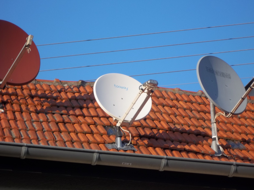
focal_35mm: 140
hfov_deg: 14.1
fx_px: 1027
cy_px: 95
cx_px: 127
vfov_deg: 10.6
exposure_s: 1/200
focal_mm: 25.25
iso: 64
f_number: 5.9
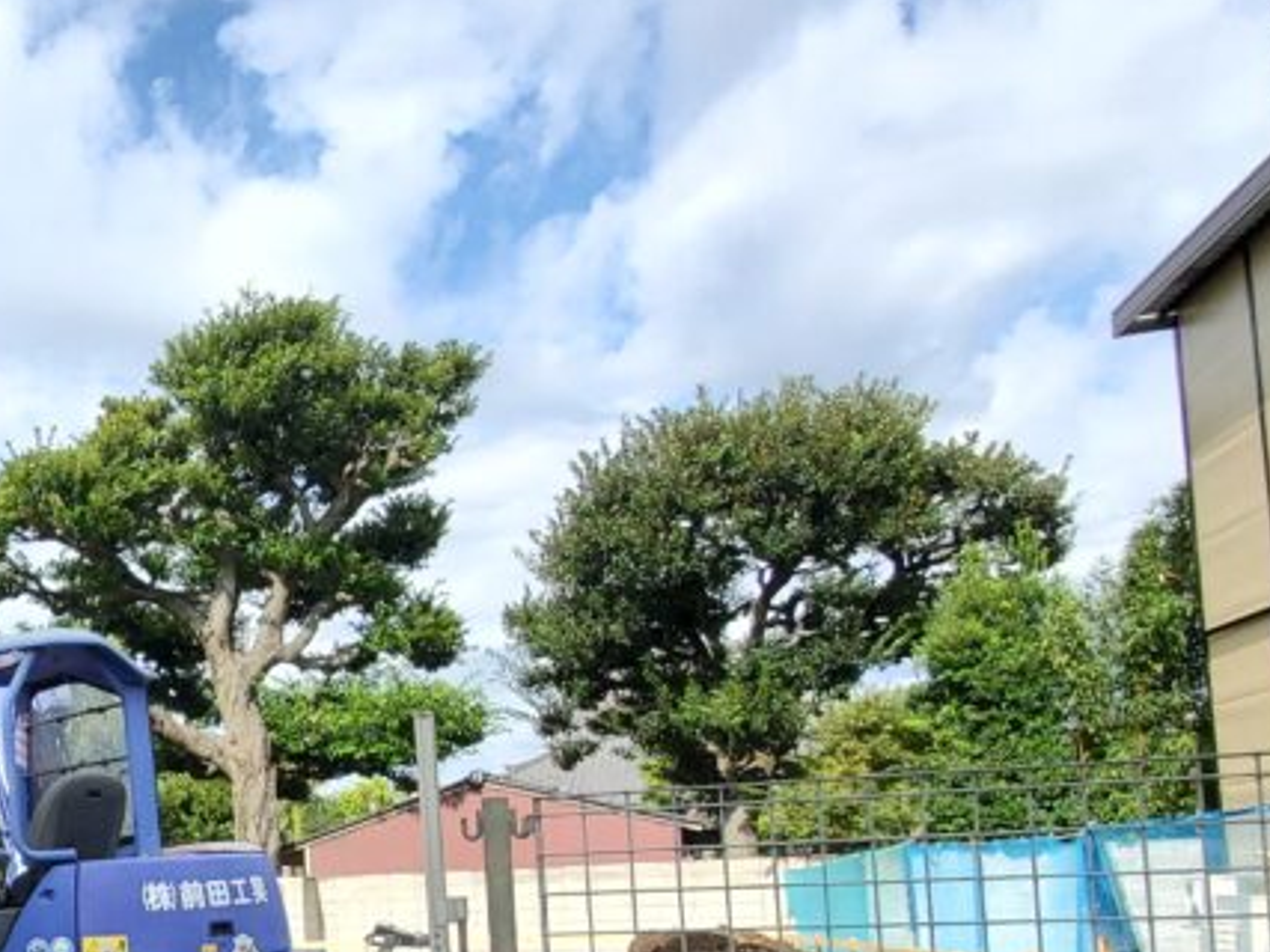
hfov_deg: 39.1
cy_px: 791
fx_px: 1430
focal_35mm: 39
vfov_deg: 35.4
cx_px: -137
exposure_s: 1/551
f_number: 2.2
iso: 50
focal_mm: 1.8
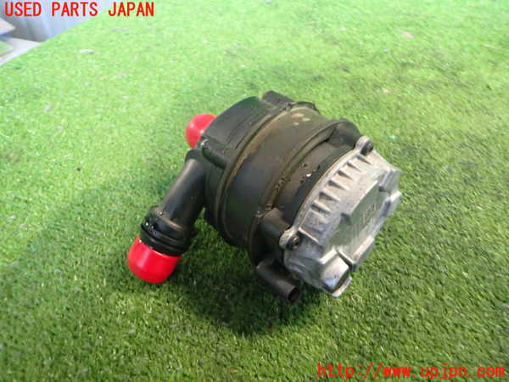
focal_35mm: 25
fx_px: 368
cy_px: 191
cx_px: 254
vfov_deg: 54.9
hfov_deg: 69.4
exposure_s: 1/30
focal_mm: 4.5
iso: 640
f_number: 2
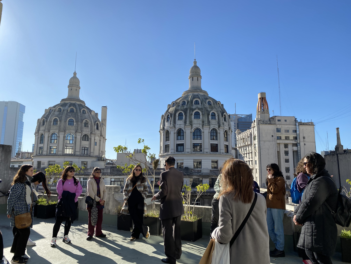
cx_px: 176
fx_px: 264
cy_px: 132
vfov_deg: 53.1
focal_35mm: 26
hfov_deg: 67.3
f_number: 1.8
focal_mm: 4.25
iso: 32
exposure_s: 1/2755
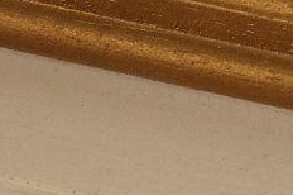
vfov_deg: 2.7
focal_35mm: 515
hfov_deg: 4.0
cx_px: 148
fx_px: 4186
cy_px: -176
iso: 400
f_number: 9
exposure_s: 1/30
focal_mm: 45
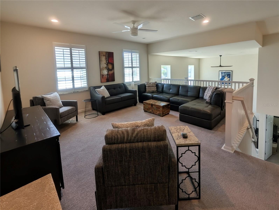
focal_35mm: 12
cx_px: 140
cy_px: 105
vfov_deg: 94.6
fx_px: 97
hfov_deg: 110.5
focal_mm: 2.02
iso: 48
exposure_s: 1/164
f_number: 1.7
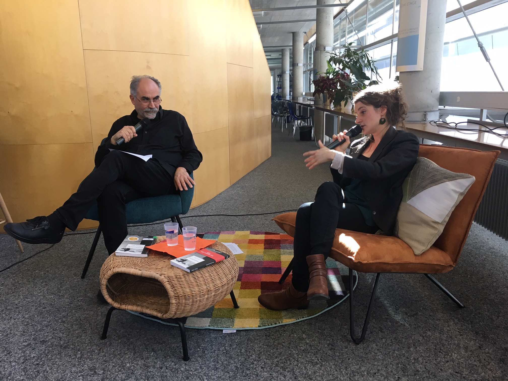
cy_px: 190
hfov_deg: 61.7
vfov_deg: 48.2
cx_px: 254
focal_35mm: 29
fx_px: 426
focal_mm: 4.15
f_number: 2.2
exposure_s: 1/33
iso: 40
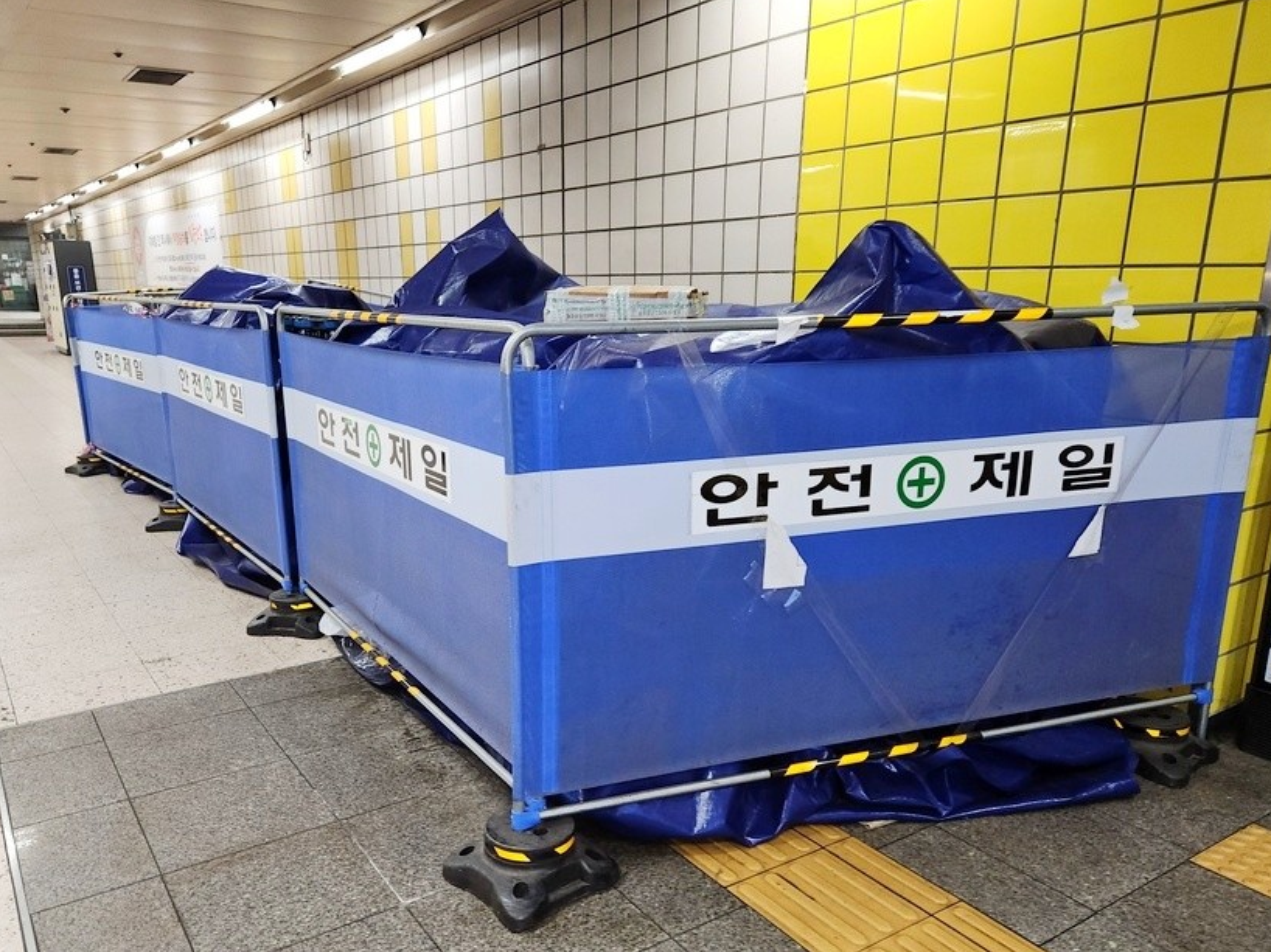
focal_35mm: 27
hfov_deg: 65.3
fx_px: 991
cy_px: 544
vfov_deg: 51.2
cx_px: 594
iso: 100
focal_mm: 5.4
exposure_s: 1/30
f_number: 1.8
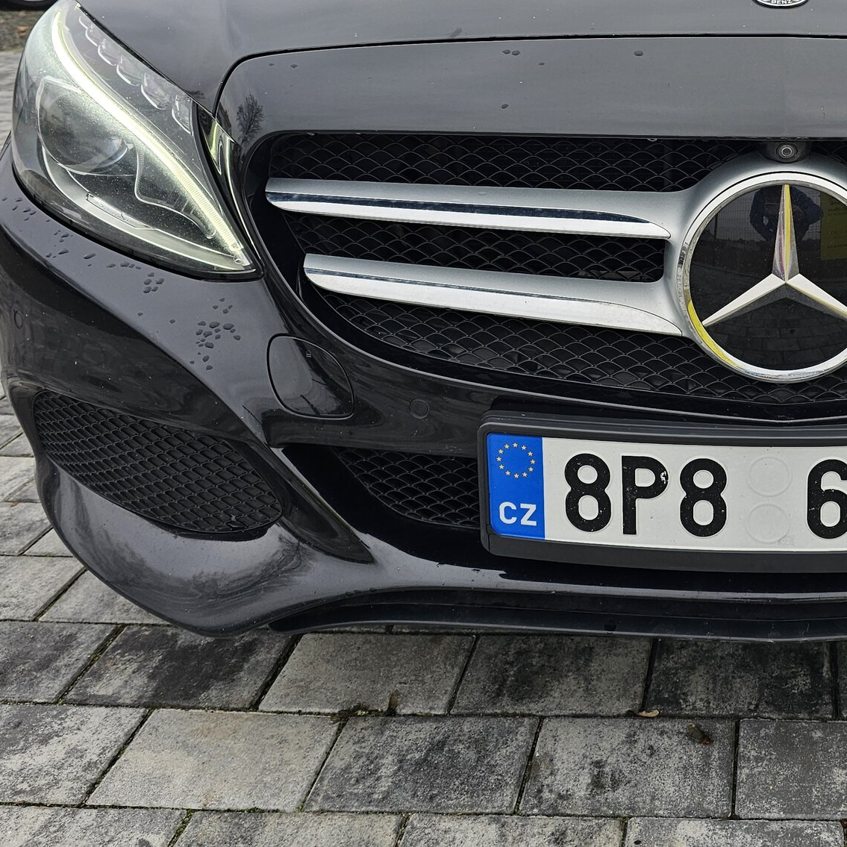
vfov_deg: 37.9
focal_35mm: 43
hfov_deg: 36.7
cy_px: 179
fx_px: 1190
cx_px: 763
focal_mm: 6.3
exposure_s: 1/190
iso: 25
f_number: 1.7
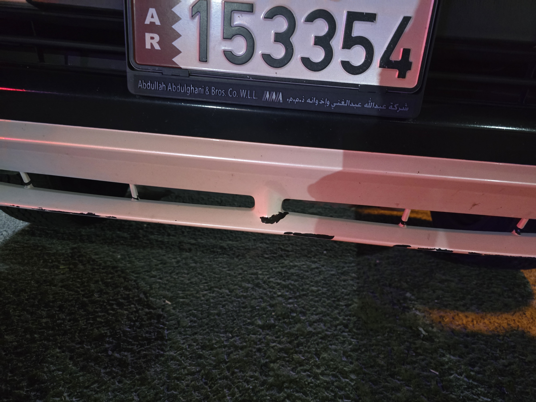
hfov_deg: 73.9
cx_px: 268
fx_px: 356
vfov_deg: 58.9
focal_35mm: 23
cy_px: 201
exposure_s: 1/33.3
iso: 1600
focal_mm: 6.3
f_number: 1.7
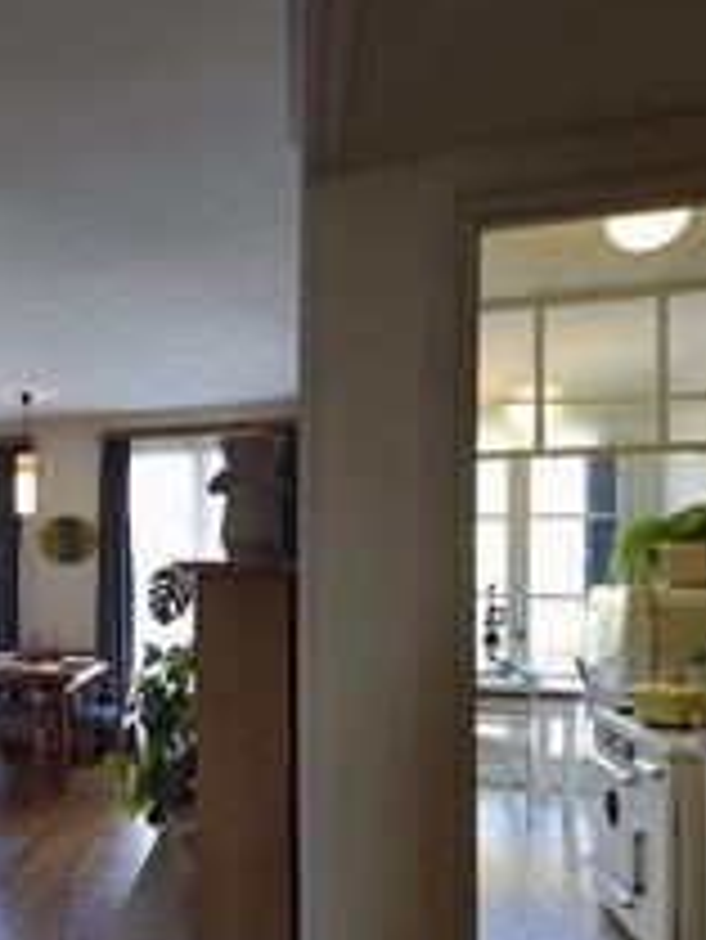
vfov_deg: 64.1
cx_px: -4
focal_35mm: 27
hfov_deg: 43.7
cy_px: 603
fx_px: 733
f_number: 7.1
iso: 800
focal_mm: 14
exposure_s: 1/30
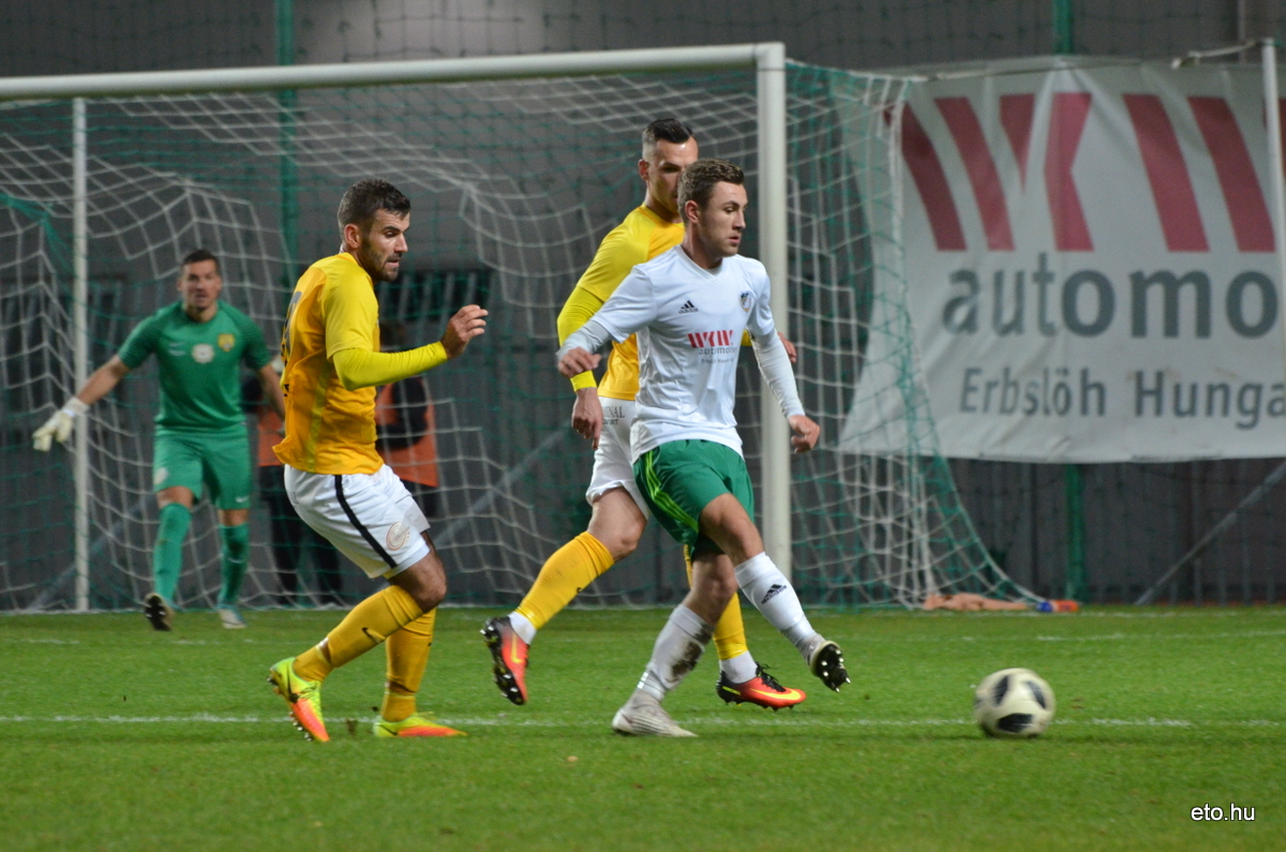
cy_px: 426
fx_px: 13369
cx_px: 643
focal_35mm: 375
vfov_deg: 3.7
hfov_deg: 5.5
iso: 2000
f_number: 5.6
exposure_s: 1/320
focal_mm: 250
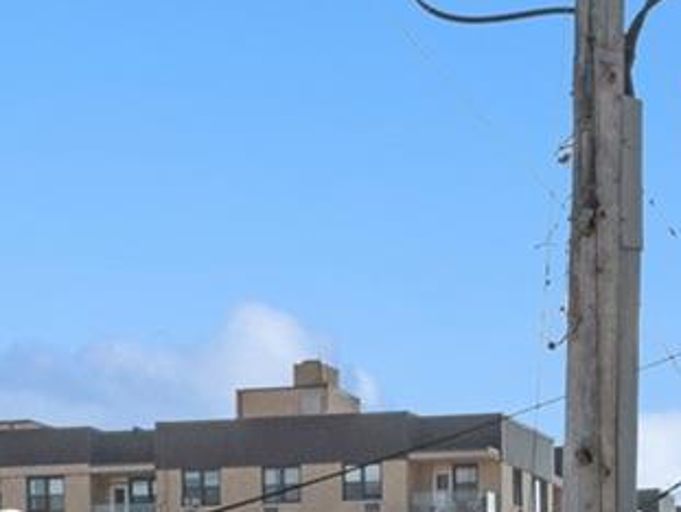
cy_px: 1203
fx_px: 3112
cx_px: 385
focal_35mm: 158
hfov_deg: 12.5
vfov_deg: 8.6
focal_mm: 25
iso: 640
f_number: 14
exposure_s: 1/1000
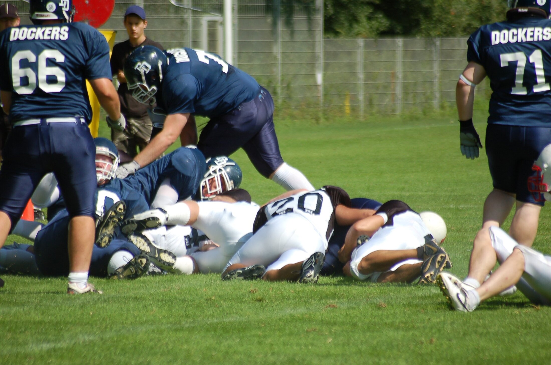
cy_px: 182
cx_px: 276
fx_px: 6874
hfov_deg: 4.6
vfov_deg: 3.0
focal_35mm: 450
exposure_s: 1/1000
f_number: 5.6
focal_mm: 300
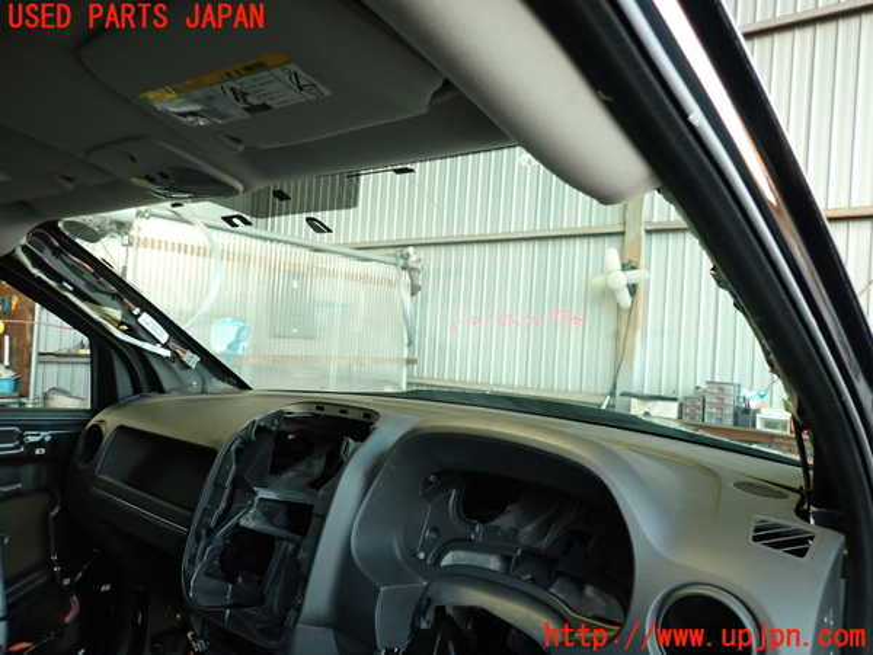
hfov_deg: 69.4
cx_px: 436
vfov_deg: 54.9
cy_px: 328
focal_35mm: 25
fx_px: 630
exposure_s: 1/30
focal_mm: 4.5
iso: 250
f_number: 2
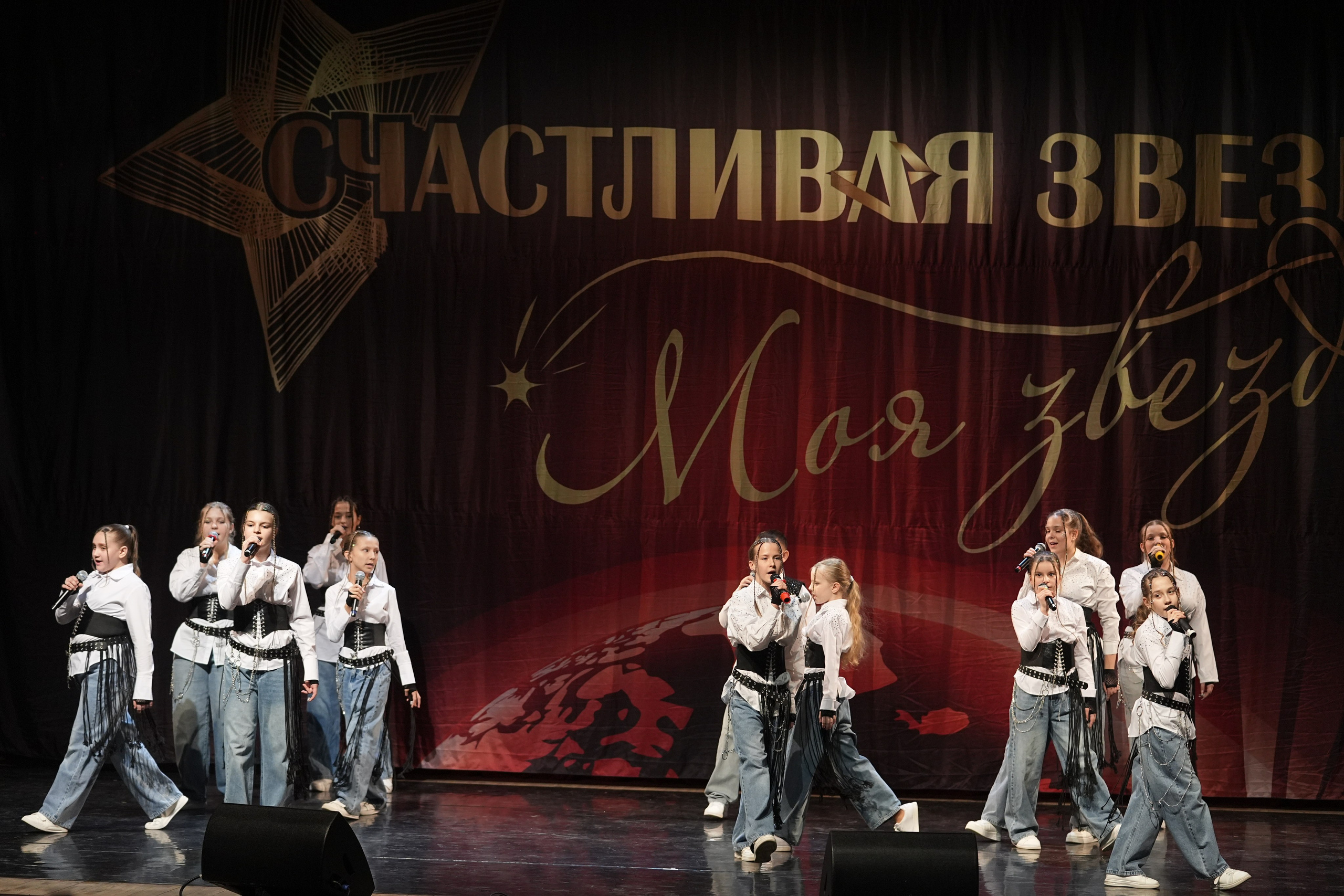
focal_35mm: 96
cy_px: 448
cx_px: 672
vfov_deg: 14.3
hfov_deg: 21.2
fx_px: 3584
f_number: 2.8
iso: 2500
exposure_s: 1/400
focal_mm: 96
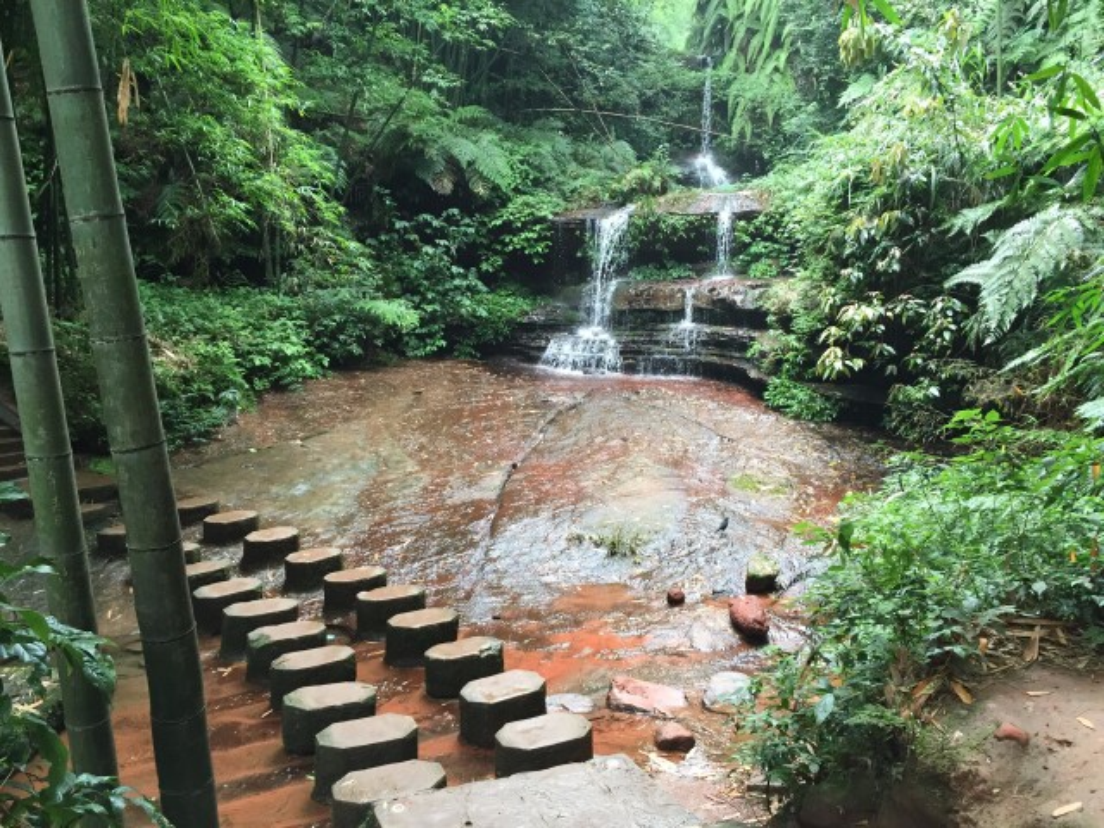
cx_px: 552
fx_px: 925
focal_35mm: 29
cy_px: 414
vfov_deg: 48.2
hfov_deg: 61.7
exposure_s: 1/30
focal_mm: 4.15
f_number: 2.2
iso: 40
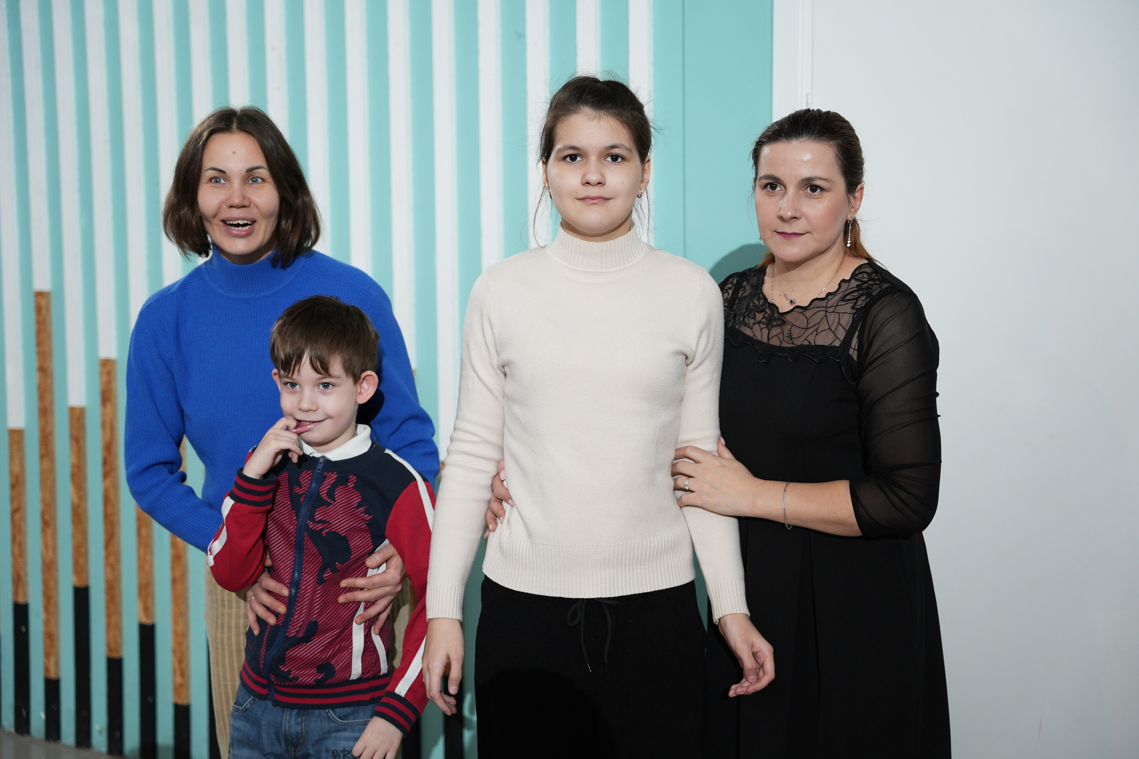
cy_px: 380
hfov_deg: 38.8
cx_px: 570
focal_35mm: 51
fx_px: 1617
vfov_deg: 26.4
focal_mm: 51.1
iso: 800
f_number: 3.2
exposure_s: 1/160
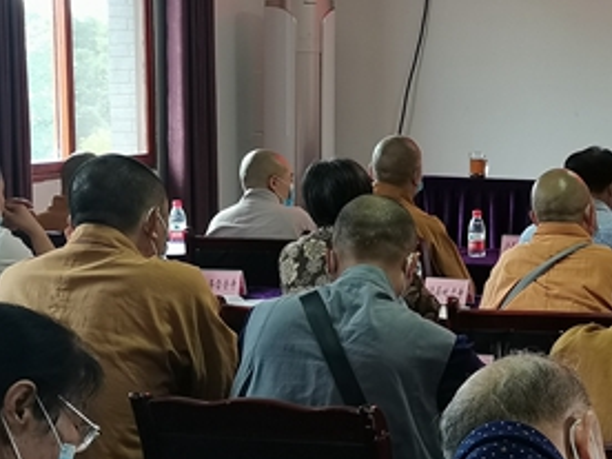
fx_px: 1556
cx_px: 639
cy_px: 239
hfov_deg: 21.3
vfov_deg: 16.8
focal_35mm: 88
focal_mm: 5.58
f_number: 1.8
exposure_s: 1/60
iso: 200
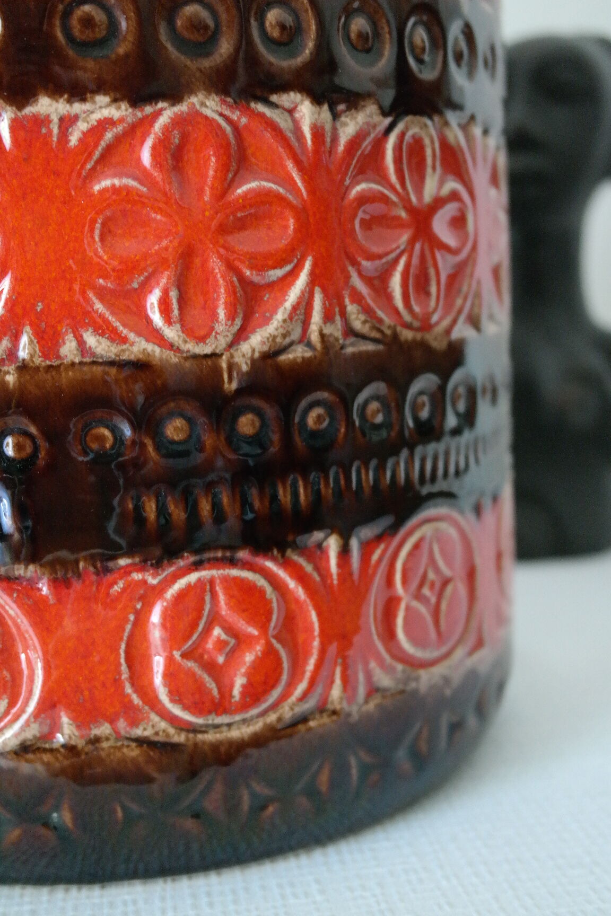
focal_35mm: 46
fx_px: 1171
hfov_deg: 29.2
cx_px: 306
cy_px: 458
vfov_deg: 42.7
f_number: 4.5
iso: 3200
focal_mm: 30
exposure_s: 1/50
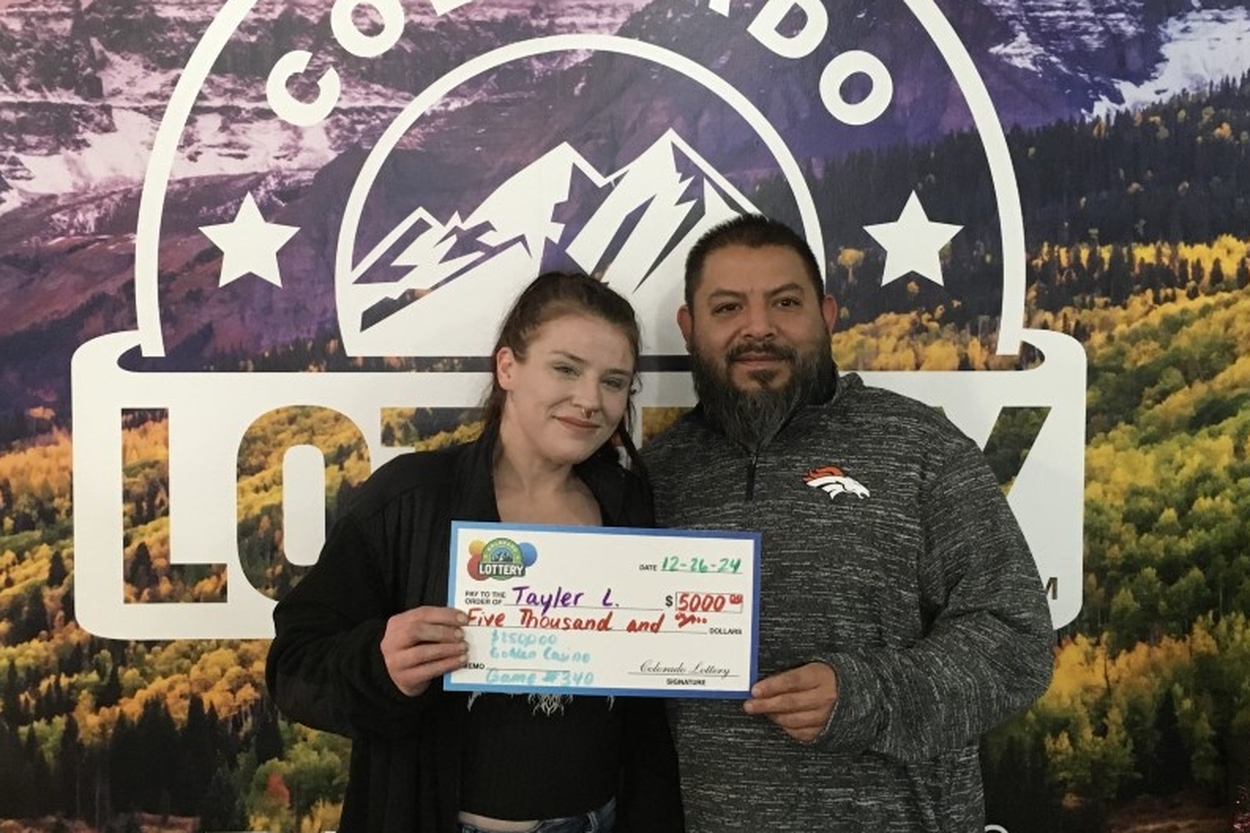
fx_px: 1354
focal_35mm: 39
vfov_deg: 34.2
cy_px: 371
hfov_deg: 49.5
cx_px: 579
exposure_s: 1/20
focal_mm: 4.15
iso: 200
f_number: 2.2
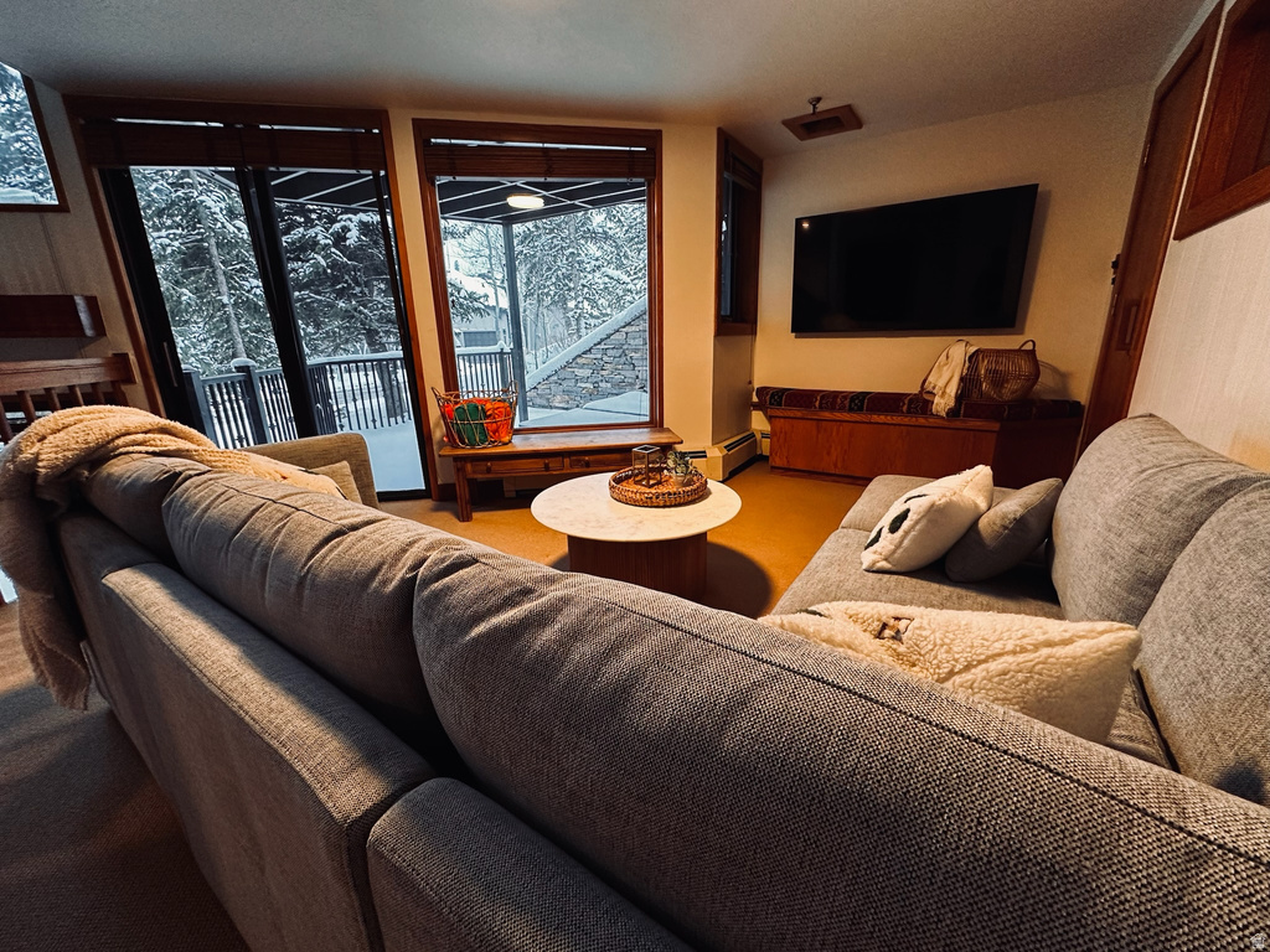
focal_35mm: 14
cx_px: 635
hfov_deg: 102.1
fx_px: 514
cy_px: 476
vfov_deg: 85.7
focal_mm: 2.22
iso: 320
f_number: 2.2
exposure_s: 1/60
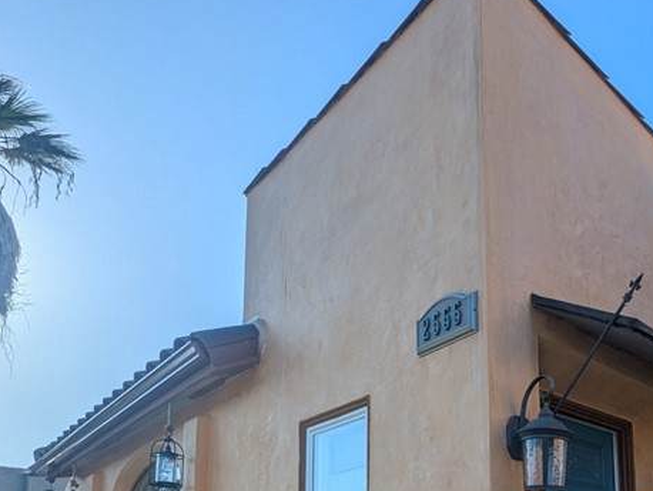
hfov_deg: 55.6
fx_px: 547
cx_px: 554
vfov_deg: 41.2
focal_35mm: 29
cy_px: 505
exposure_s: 1/2611
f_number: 2.2
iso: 44
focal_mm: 1.95
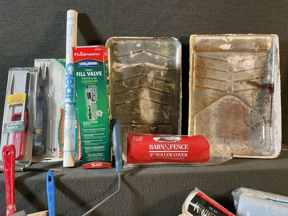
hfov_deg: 61.7
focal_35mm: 29
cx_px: 144
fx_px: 241
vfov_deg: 48.2
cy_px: 108
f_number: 1.8
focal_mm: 3
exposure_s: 1/60
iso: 125
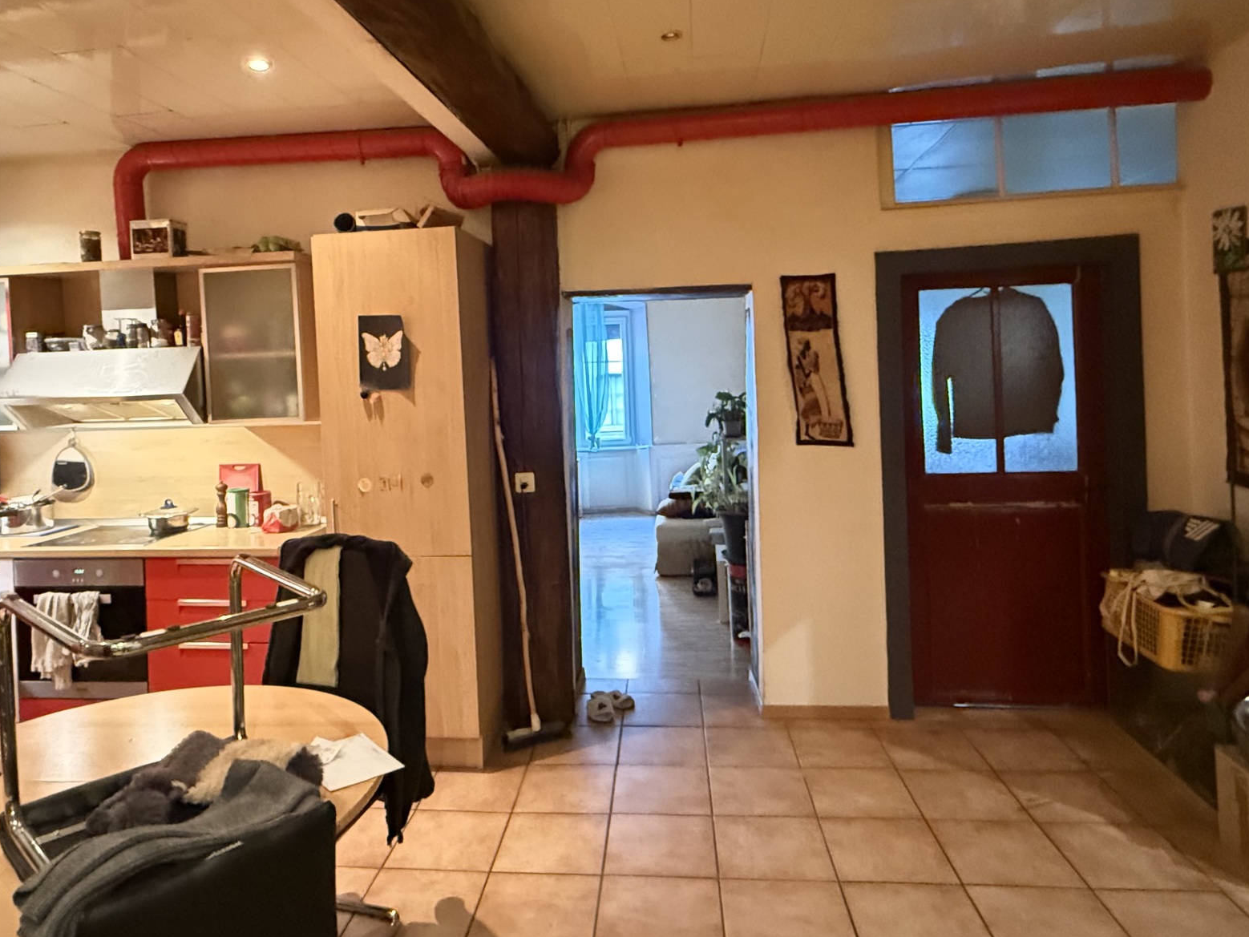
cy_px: 375
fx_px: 830
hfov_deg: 73.8
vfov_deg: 58.4
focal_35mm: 23
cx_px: 578
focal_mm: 2.22
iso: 1600
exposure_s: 1/33
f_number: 2.2
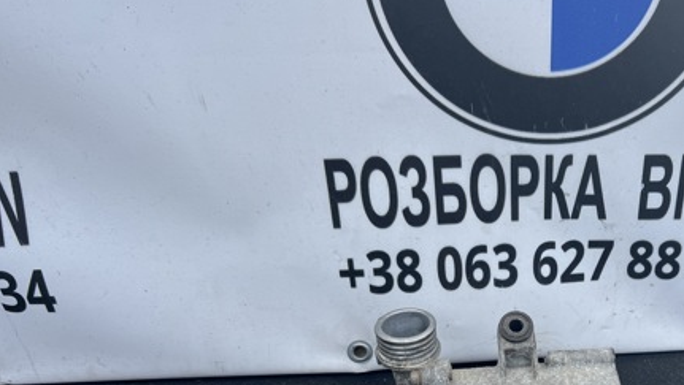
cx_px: 505
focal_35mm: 42
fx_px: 762
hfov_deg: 46.8
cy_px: 292
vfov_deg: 28.0
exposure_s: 1/1344
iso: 50
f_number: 1.5
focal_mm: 5.7
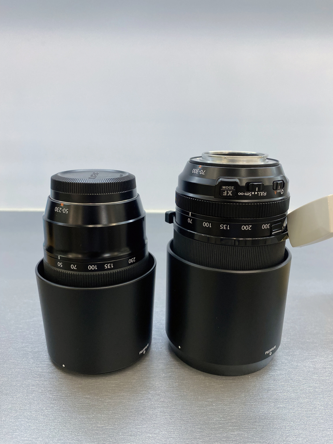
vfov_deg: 67.3
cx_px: 166
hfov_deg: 53.1
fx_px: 333
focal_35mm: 26
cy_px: 222
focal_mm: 4.25
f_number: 1.8
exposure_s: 1/100
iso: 125
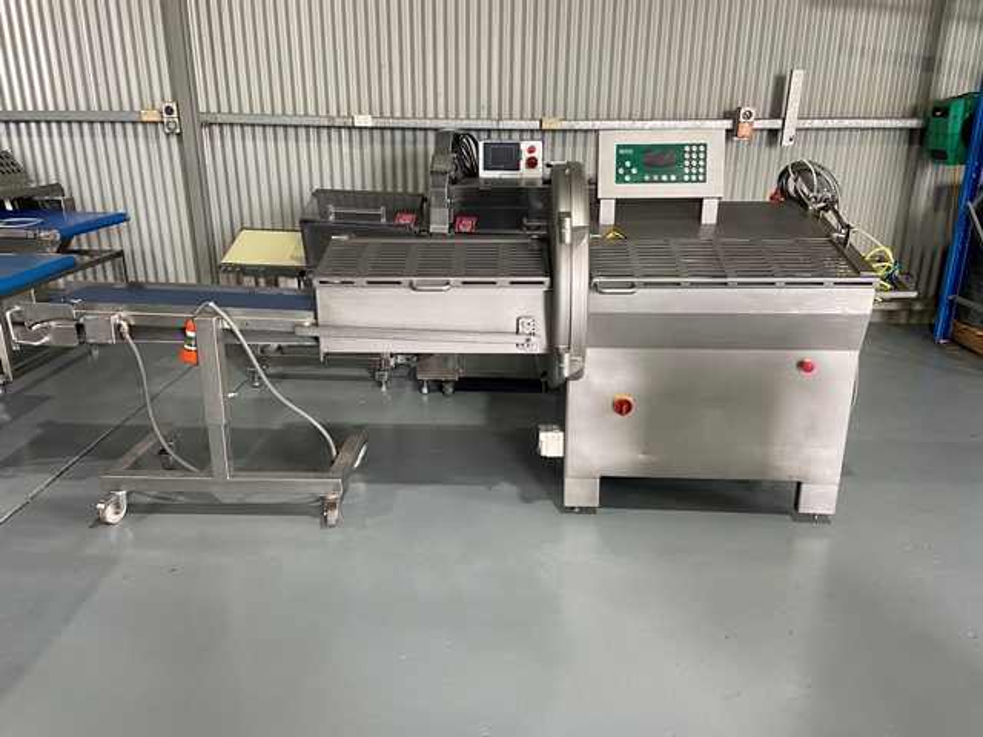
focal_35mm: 26
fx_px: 738
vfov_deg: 53.1
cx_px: 492
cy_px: 368
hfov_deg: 67.3
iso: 125
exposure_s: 1/75
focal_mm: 4.25
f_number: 1.8
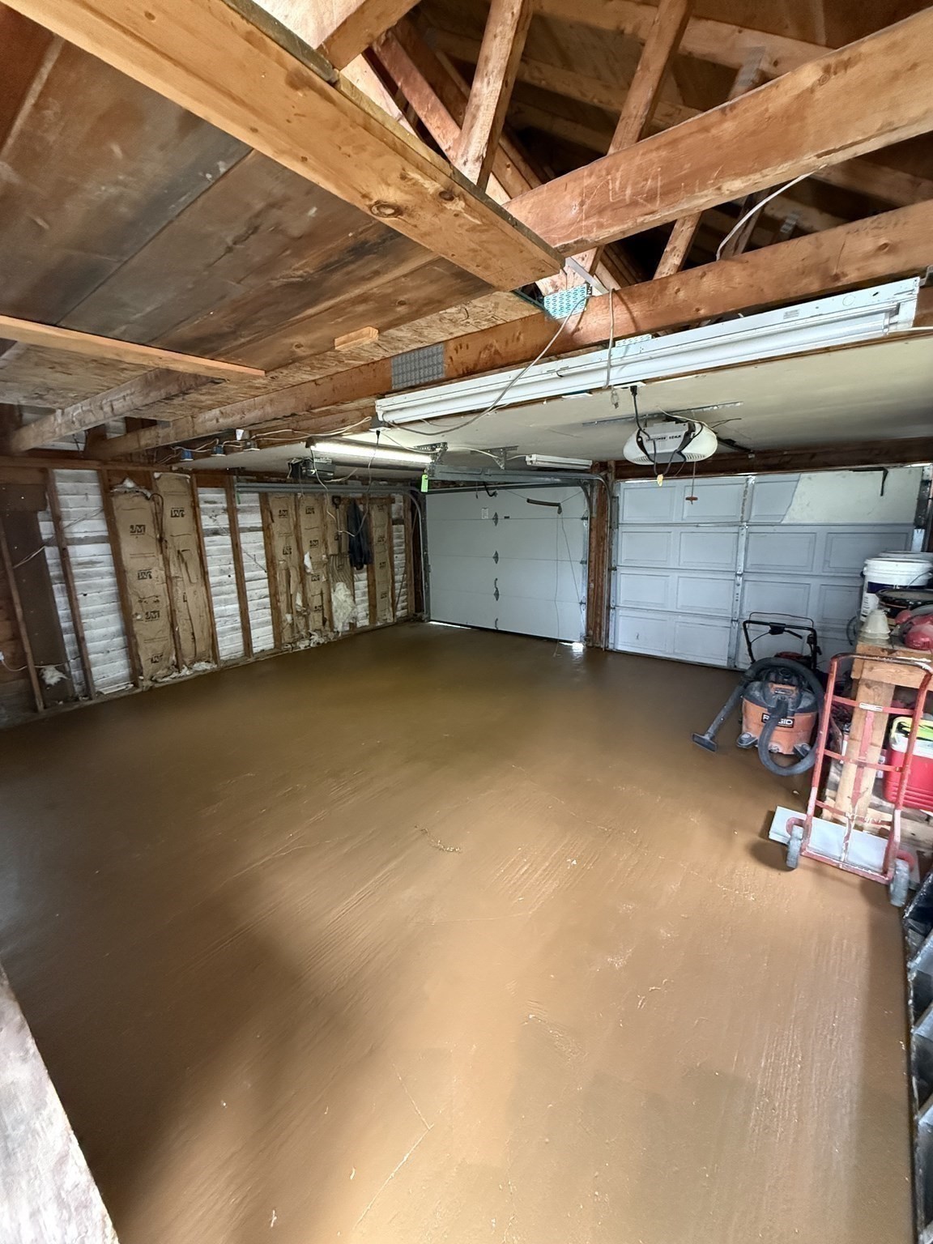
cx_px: 466
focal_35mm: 14
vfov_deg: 102.1
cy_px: 622
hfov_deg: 85.7
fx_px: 503
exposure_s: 1/60
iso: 1250
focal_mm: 2.22
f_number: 2.2
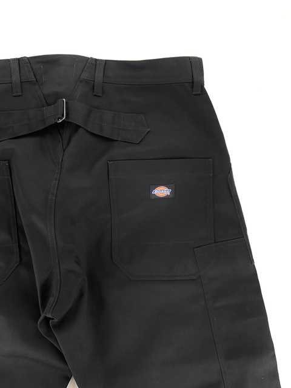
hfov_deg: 48.2
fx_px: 325
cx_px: 146
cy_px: 194
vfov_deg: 61.7
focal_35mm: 29
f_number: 1.8
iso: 25
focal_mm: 3
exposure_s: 1/120
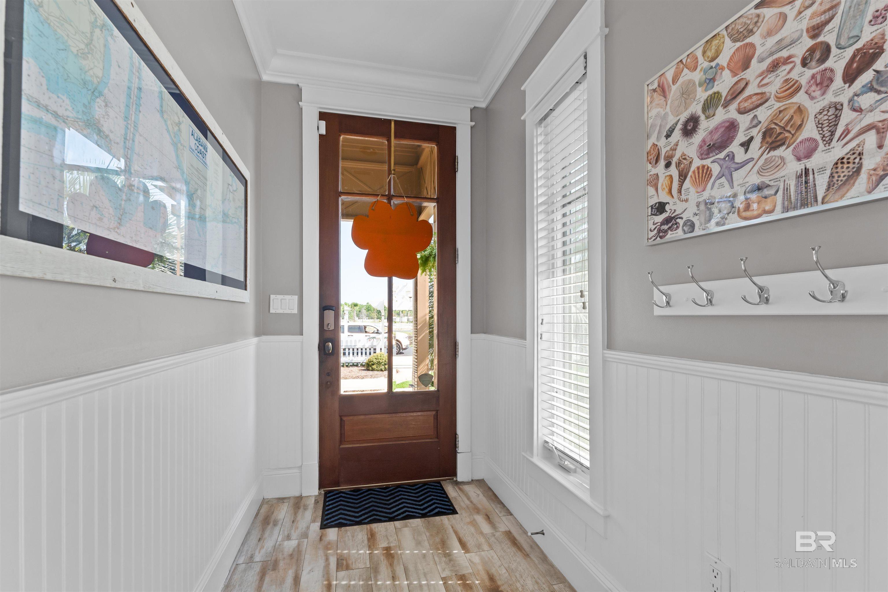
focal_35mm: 16
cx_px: 444
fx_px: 392
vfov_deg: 74.1
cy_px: 296
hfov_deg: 97.1
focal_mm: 15.9
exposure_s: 1/60
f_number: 8
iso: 400
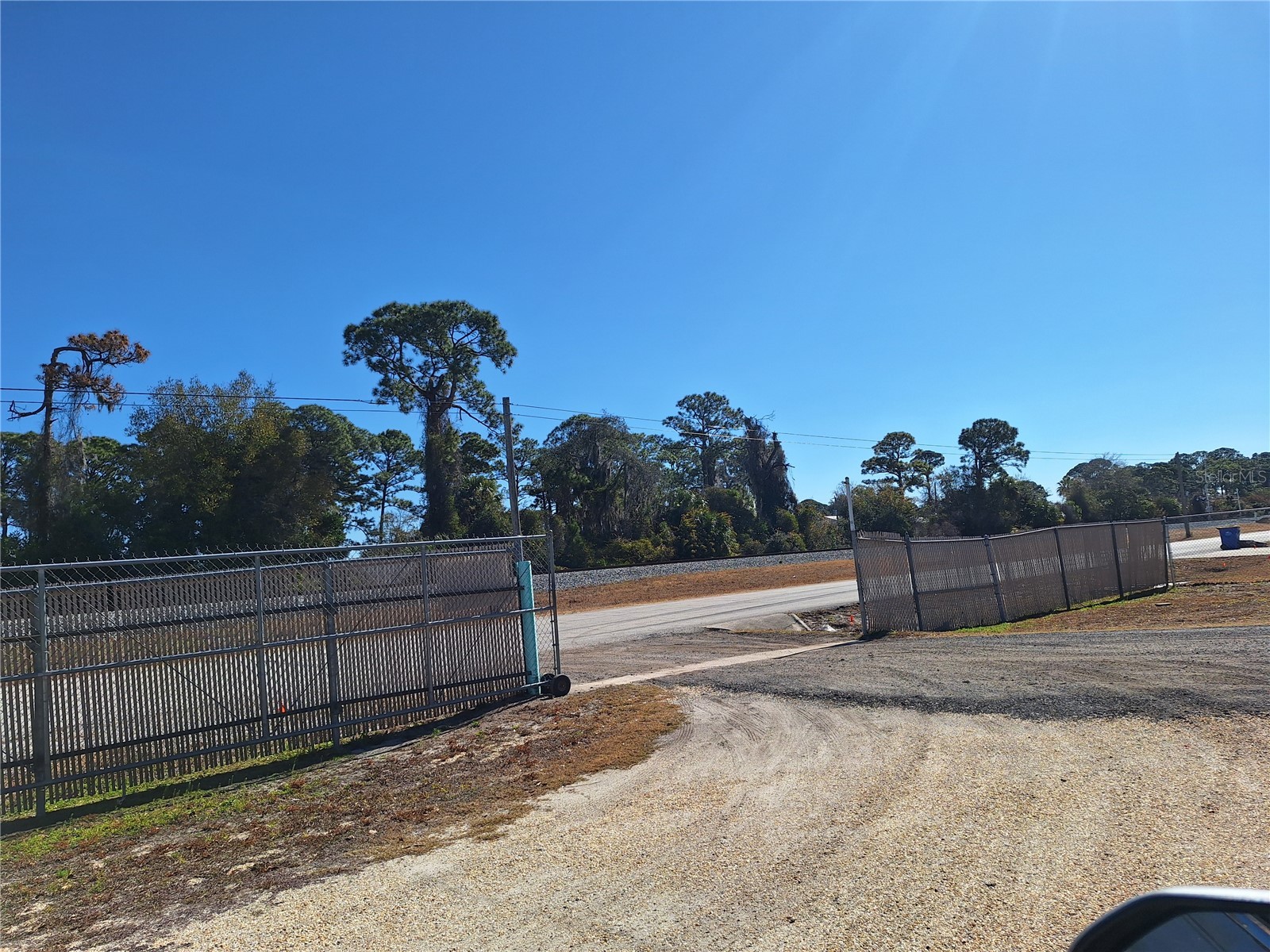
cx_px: 635
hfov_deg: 73.9
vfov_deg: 58.9
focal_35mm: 23
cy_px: 476
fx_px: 844
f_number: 1.8
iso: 40
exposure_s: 1/4425
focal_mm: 5.54
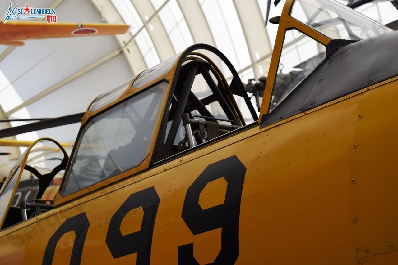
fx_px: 912
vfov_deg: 16.6
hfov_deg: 24.6
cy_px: 132
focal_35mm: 82
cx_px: 199
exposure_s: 1/250
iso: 400
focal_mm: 55
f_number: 8
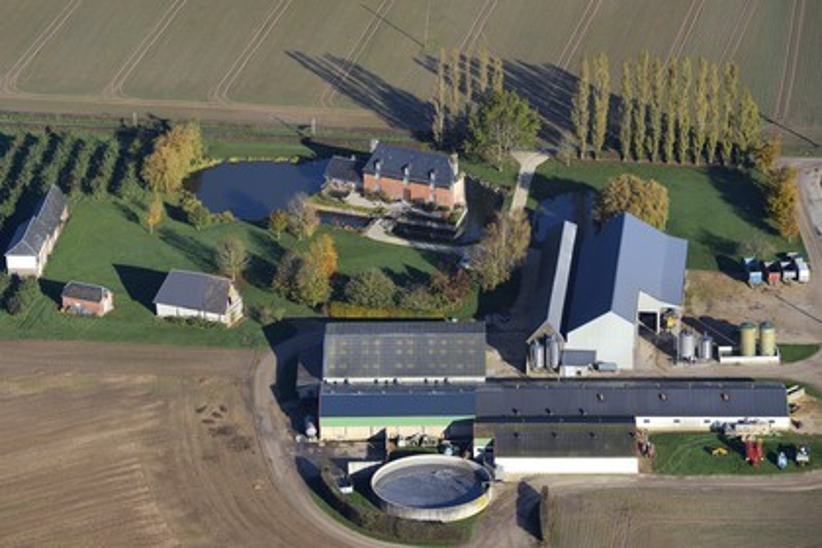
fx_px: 3653
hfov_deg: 12.8
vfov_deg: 8.6
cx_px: 411
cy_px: 274
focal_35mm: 160
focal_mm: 160
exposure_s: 1/1000
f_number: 8
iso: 400
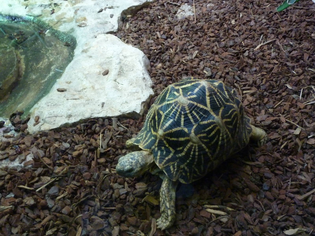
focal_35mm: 35
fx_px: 318
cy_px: 118
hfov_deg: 52.6
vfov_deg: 40.7
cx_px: 158
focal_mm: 5.7
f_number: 3.5
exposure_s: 1/60
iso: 500
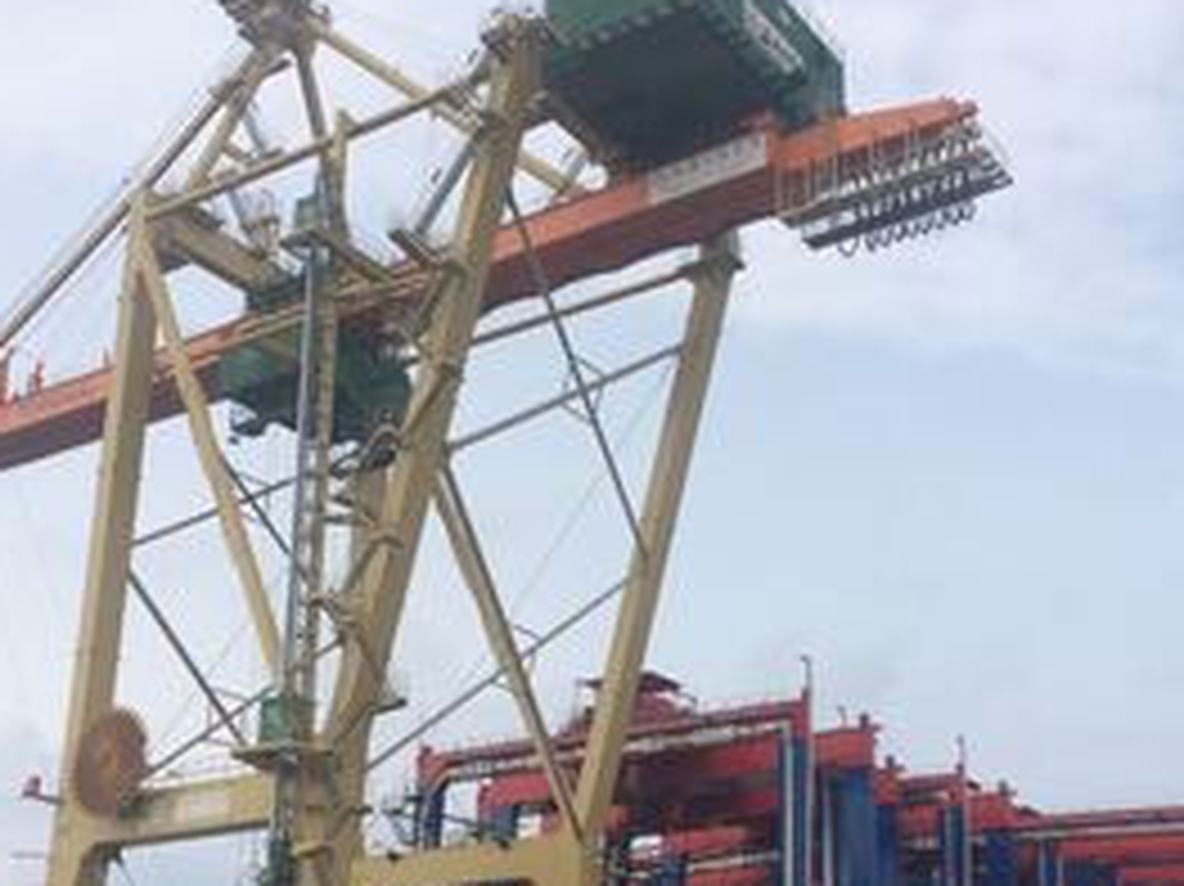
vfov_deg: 29.4
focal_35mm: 49
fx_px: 1675
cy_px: 618
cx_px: 612
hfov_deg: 38.9
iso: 32
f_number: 2.2
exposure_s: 1/2933
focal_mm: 4.15
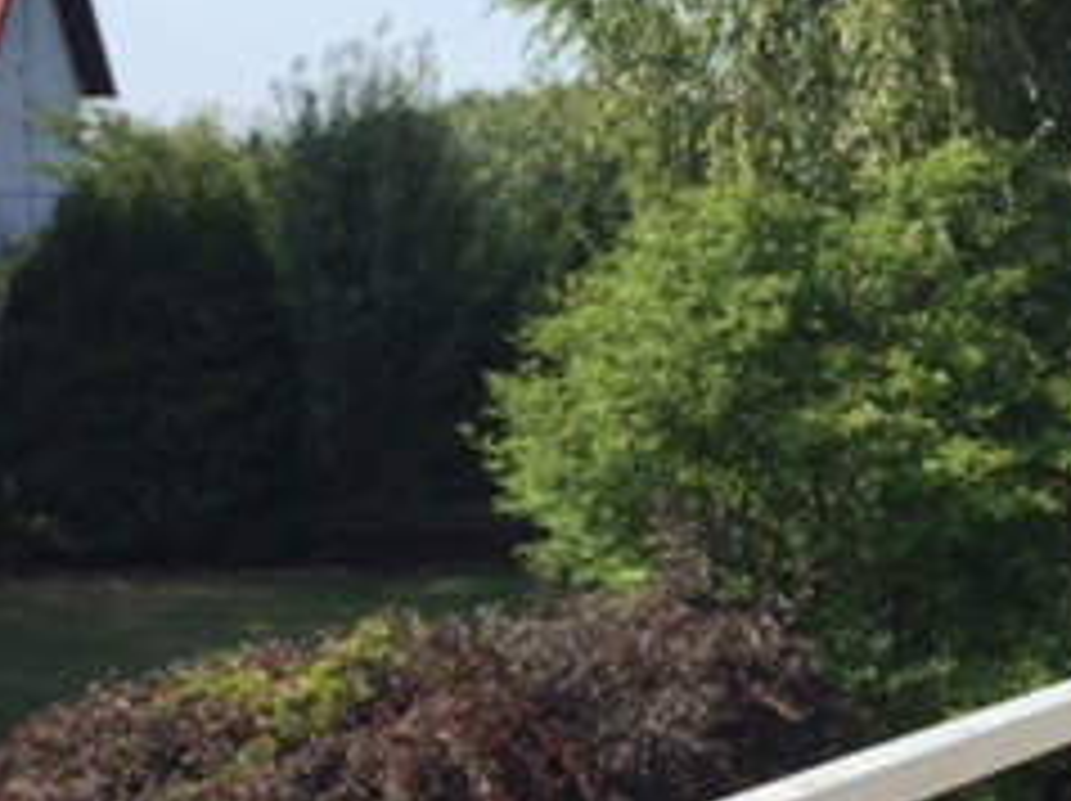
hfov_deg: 23.3
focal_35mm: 78
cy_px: 342
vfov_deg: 18.9
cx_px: 1210
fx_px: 2411
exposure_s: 1/1068
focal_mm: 4.15
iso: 32
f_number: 2.2
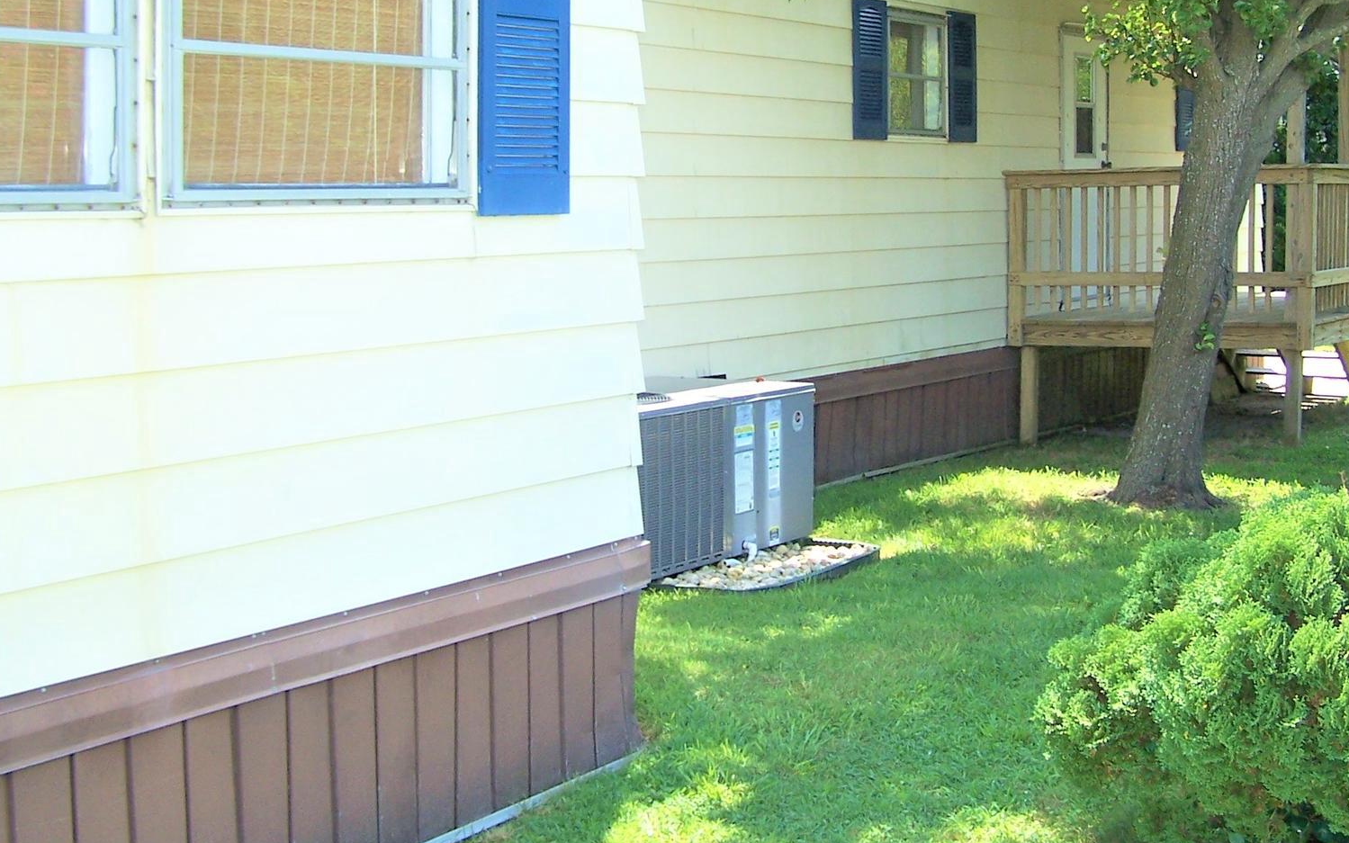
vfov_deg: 23.4
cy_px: 256
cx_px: 784
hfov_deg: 36.8
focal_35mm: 55
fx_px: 2022
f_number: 2.8
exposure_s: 1/350
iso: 80
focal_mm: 6.3
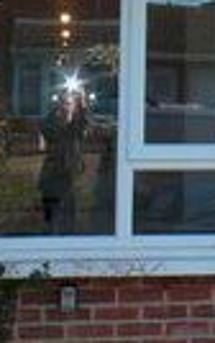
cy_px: -160
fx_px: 1244
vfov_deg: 14.7
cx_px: 243
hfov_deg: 9.8
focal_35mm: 133
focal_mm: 4.3
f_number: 5.8
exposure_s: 1/90
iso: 80
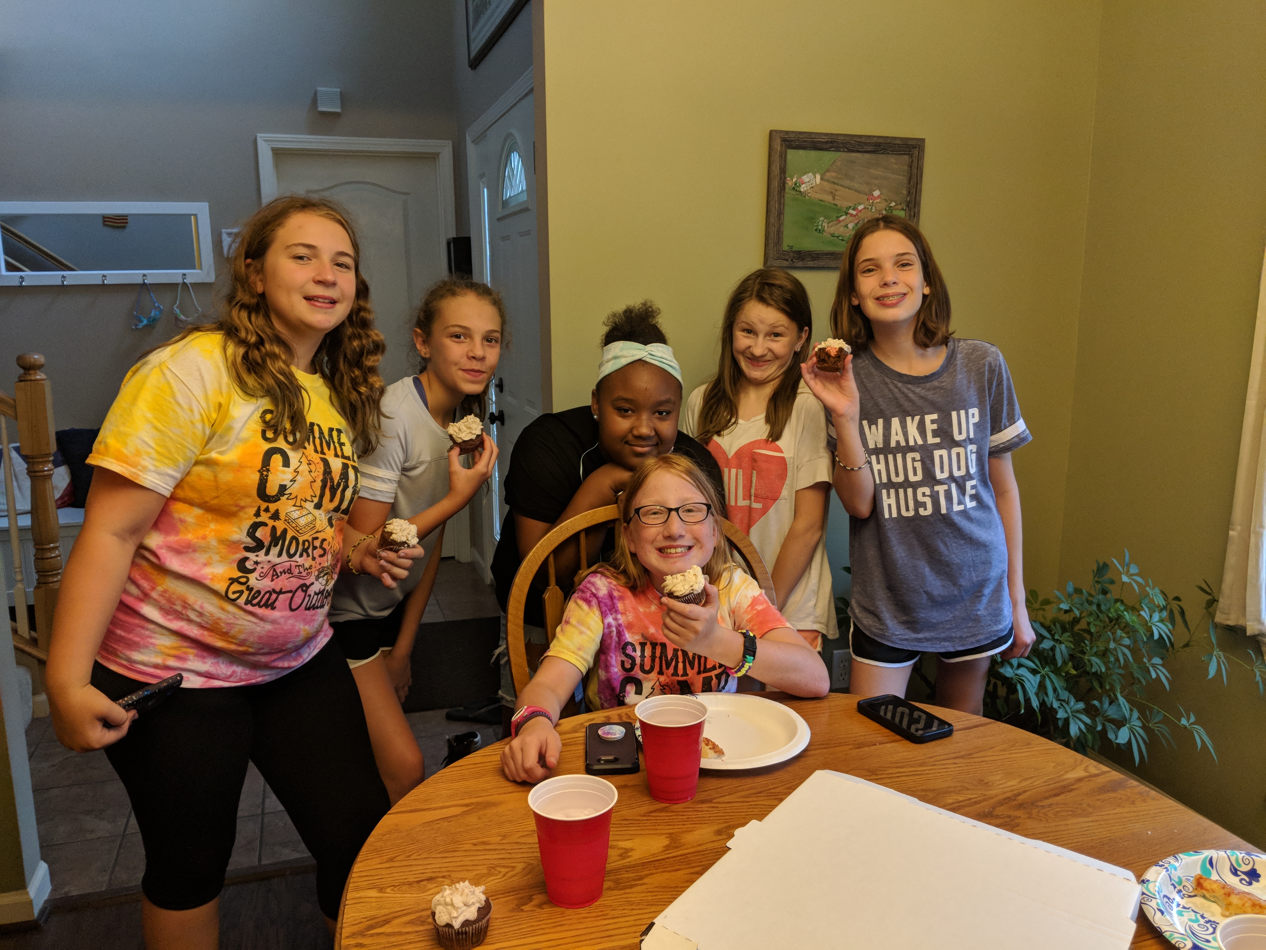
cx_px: 633
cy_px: 475
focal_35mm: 27
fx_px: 987
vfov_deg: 51.4
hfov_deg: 65.3
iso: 267
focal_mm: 4.44
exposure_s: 1/120
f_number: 1.8
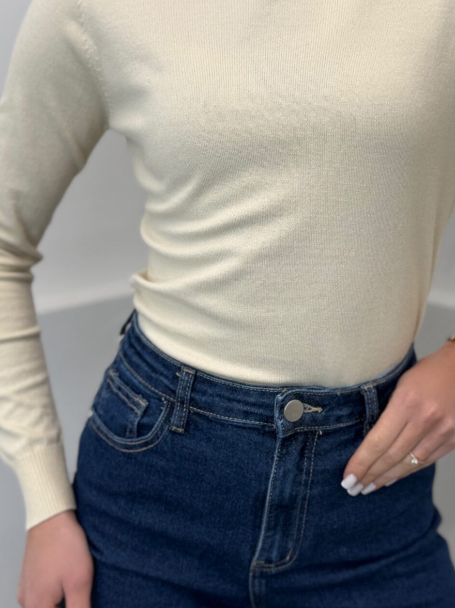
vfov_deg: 38.9
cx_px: 309
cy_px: 278
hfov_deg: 29.4
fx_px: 859
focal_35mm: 49
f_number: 1.78
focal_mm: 6.76
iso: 64
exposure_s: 1/201
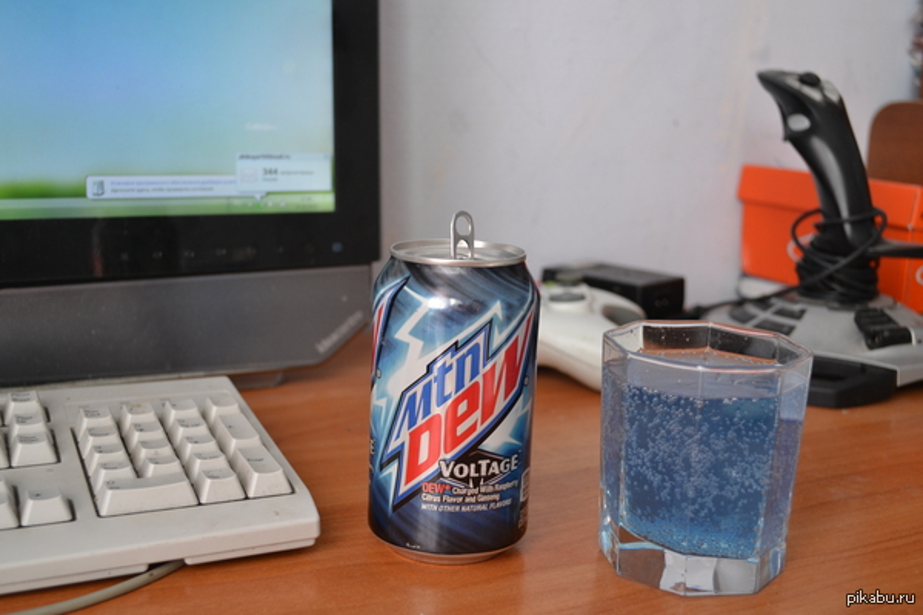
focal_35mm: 45
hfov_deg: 43.6
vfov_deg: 29.9
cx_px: 462
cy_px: 308
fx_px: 1154
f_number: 4.5
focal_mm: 30
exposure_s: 1/40
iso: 400
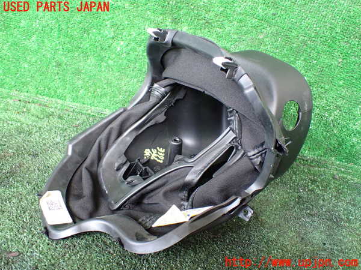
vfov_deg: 46.8
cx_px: 180
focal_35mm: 30
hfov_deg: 60.0
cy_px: 135
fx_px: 313
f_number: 2.3
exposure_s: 1/125
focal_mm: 5.4
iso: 640
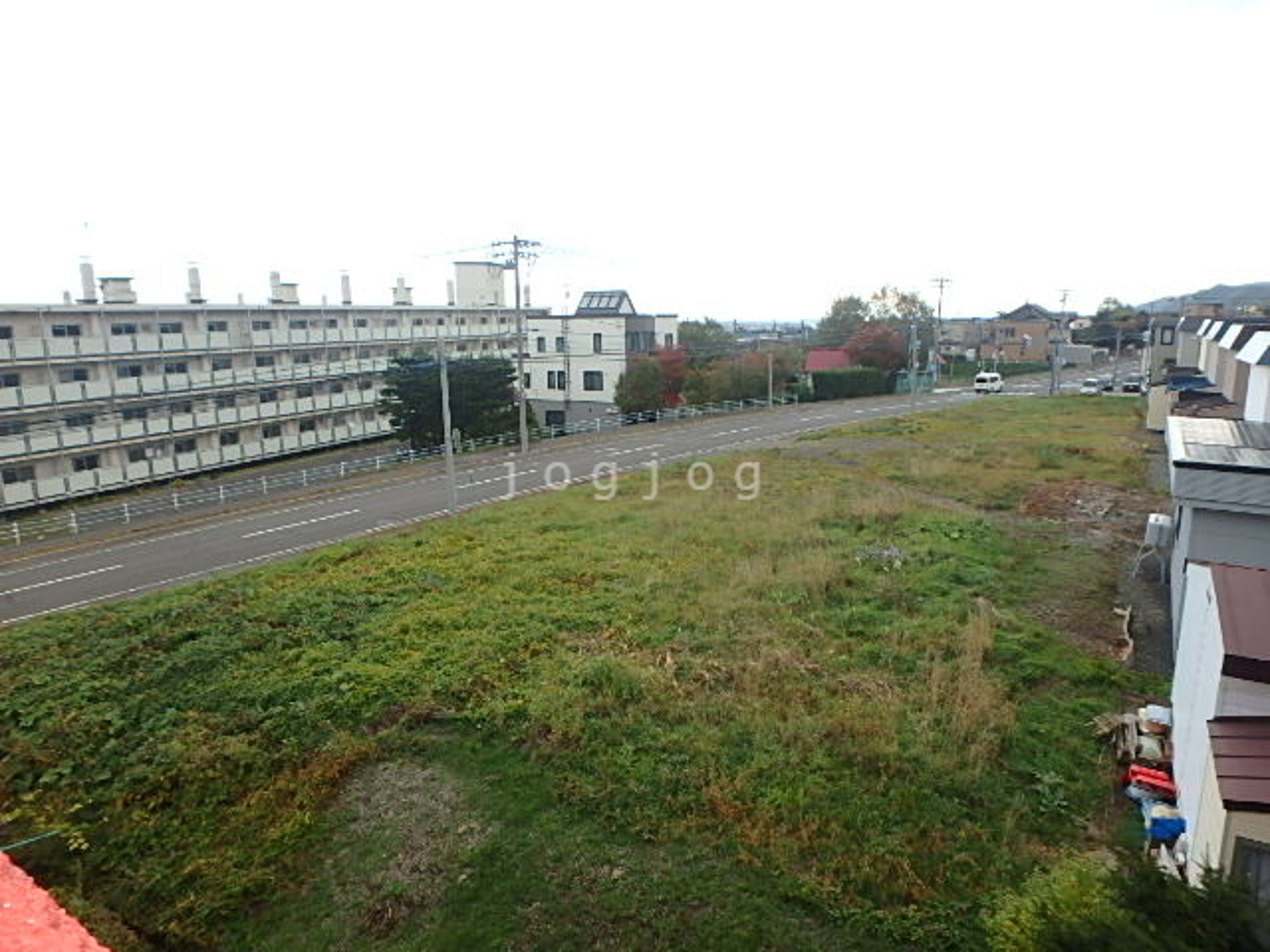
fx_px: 770
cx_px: 635
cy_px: 476
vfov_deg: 63.4
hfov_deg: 79.0
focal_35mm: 21
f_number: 3.5
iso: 125
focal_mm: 3.7
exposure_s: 1/160
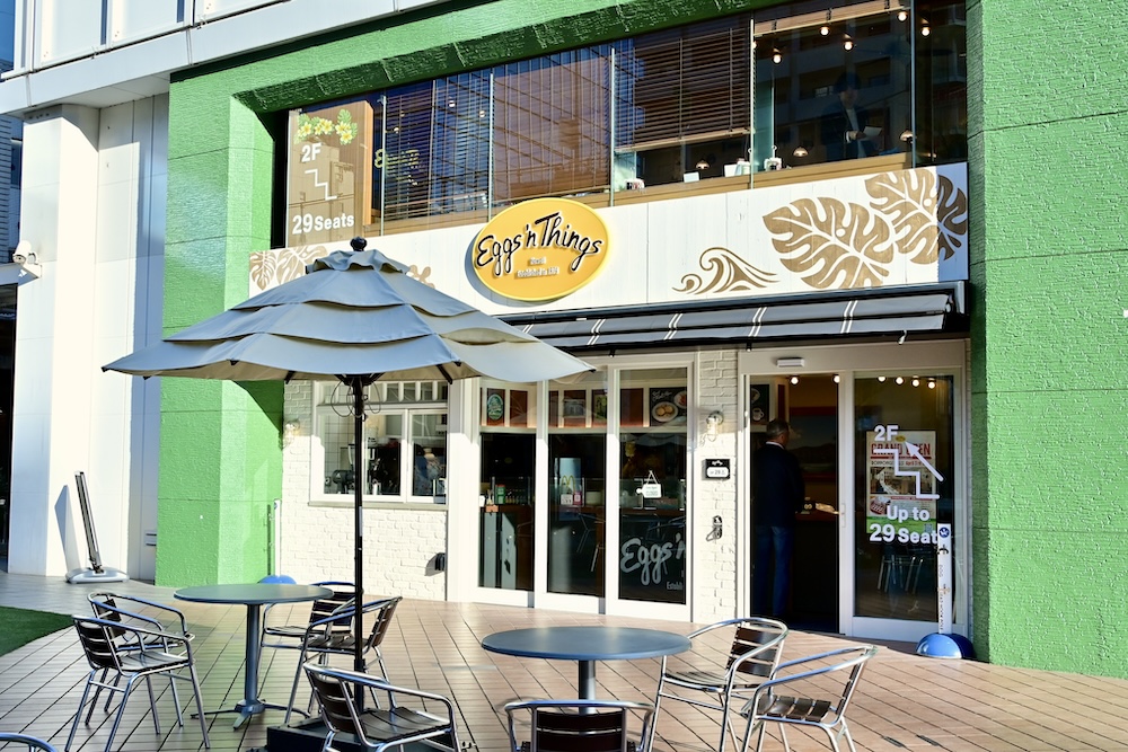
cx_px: 564
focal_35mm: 42
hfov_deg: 46.4
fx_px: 1316
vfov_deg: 31.9
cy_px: 376
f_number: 18
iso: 1250
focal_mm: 42
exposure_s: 1/320
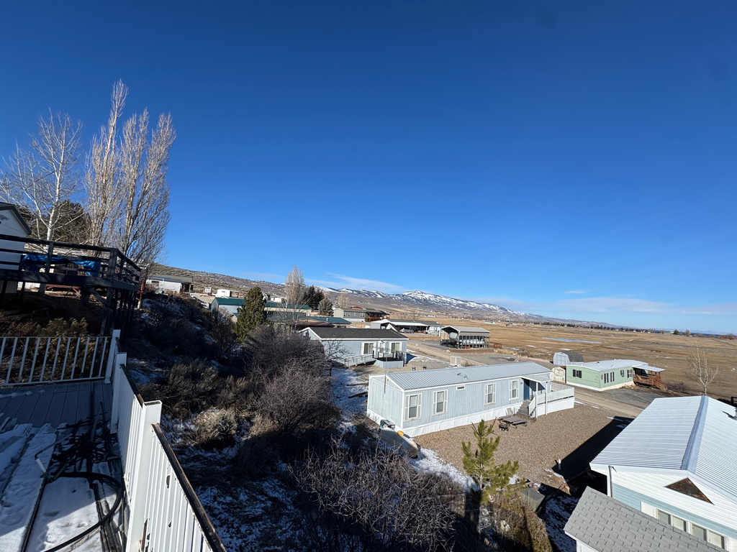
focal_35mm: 14
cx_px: 368
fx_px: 298
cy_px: 276
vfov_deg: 85.7
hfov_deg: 102.1
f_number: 2.2
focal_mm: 2.22
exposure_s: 1/3390
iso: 50
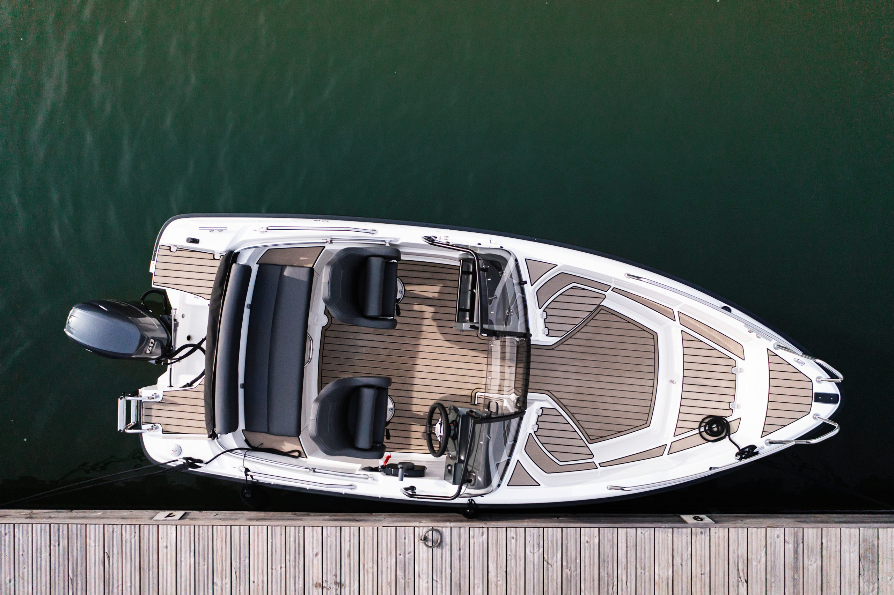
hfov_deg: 65.5
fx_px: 695
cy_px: 298
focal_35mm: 28
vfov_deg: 46.4
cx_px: 447
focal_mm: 10.26
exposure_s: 1/800
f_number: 2.8
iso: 400
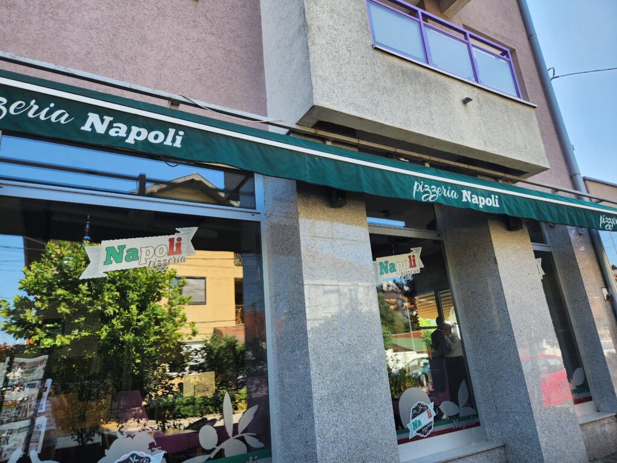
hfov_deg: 73.9
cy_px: 232
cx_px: 308
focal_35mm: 23
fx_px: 410
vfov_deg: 58.9
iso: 20
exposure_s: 1/214
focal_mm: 5.4
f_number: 1.8
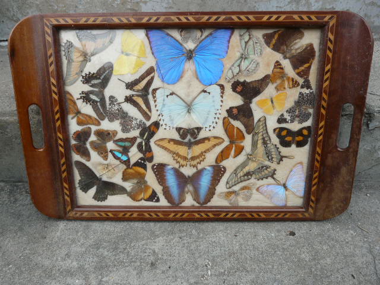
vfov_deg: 49.7
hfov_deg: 63.4
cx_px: 190
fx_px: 307
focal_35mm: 28
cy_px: 142
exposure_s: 1/40
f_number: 2.8
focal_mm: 4.6
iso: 100
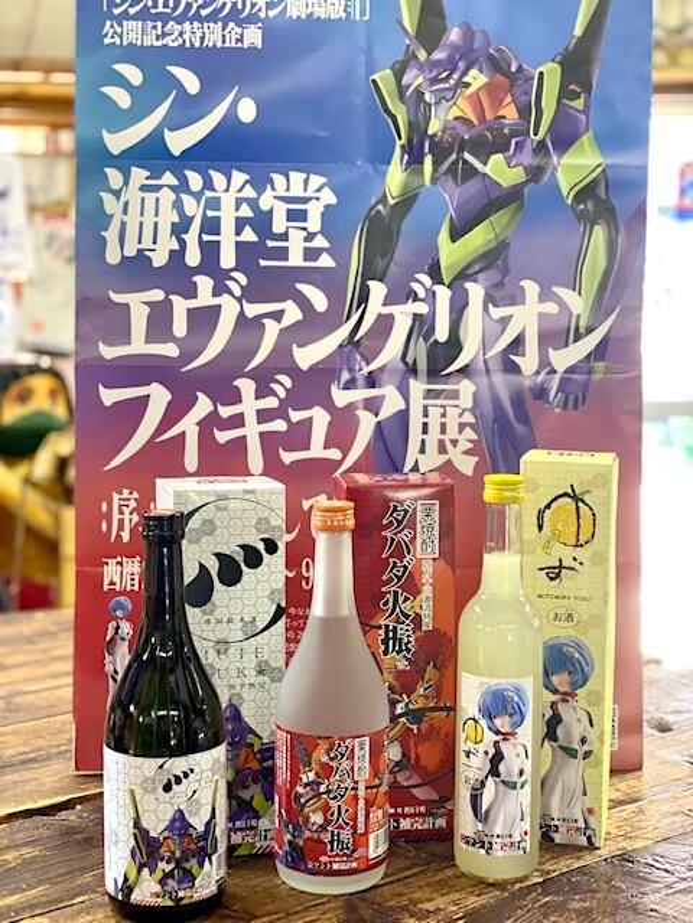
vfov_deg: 36.8
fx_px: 1388
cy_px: 462
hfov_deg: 28.0
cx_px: 346
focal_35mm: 52
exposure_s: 1/30
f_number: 2
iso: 400
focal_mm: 6
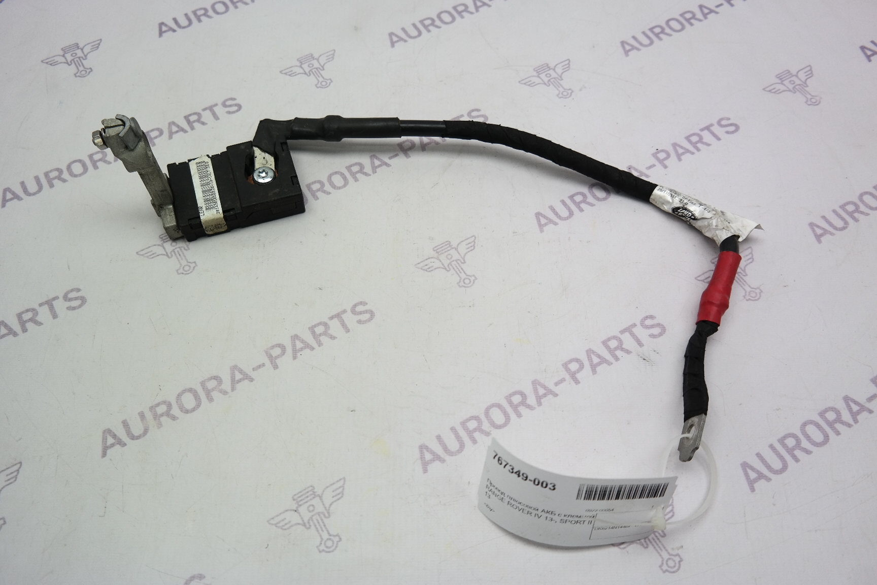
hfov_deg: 63.7
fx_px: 706
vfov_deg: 45.0
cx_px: 438
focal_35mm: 29
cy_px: 292
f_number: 3.5
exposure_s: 1/80
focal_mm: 19
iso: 100
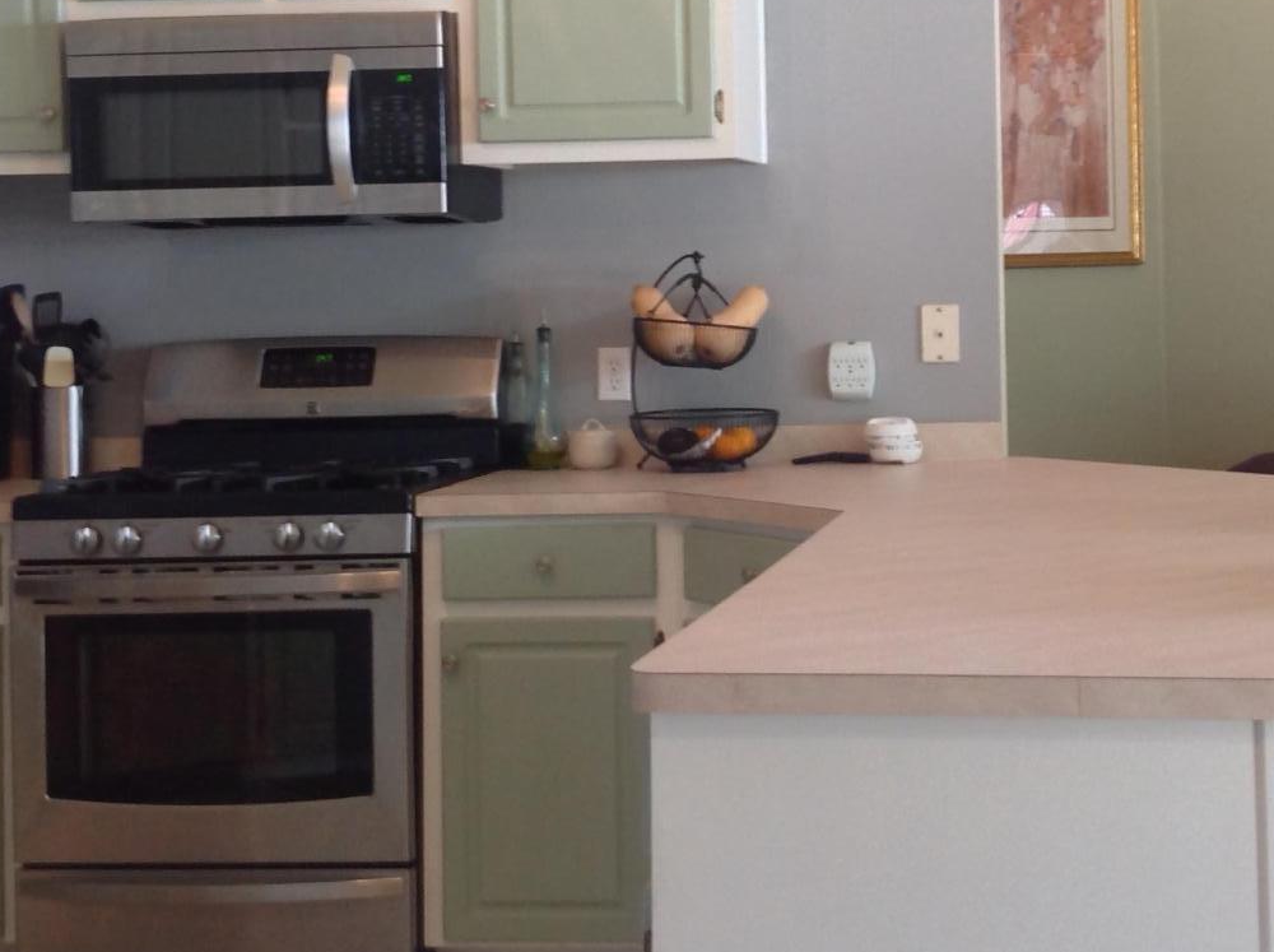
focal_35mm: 70
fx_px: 2573
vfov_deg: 20.8
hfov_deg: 27.6
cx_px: 897
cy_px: 220
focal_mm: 4.28
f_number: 2.4
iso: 80
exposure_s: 1/15
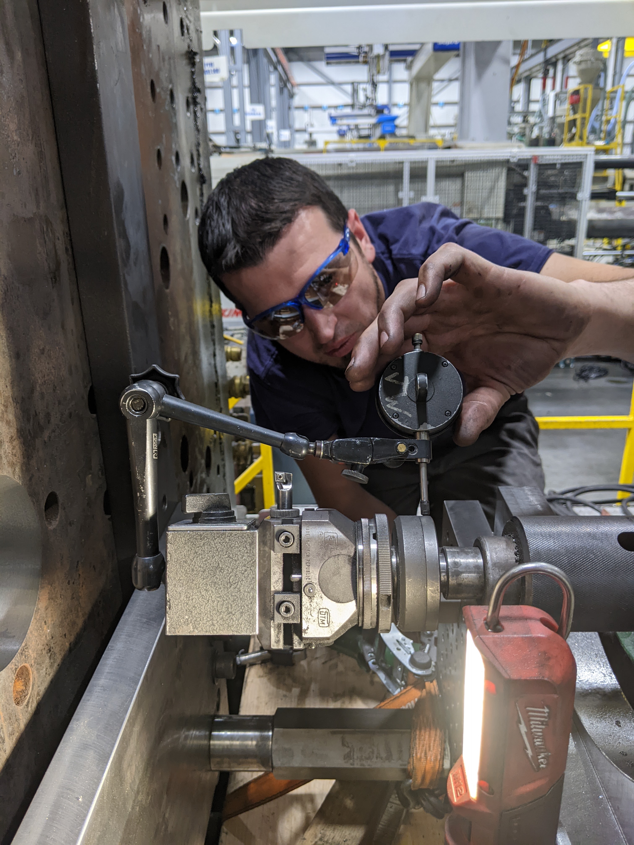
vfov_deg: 65.3
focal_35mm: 27
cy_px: 422
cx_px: 317
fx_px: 659
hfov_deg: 51.4
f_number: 1.8
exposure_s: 1/24
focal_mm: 4.44
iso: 111
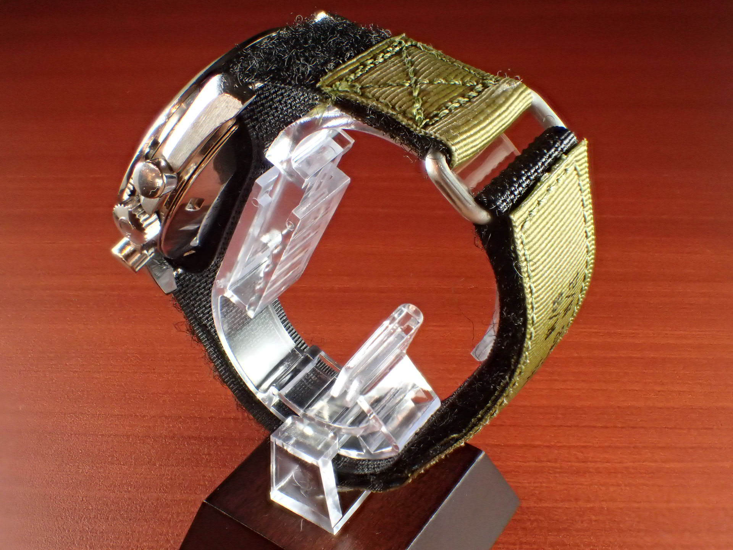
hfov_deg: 46.8
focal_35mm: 40
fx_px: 847
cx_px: 366
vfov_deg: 36.0
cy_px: 275
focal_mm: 7.34
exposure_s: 1/100
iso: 800
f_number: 4
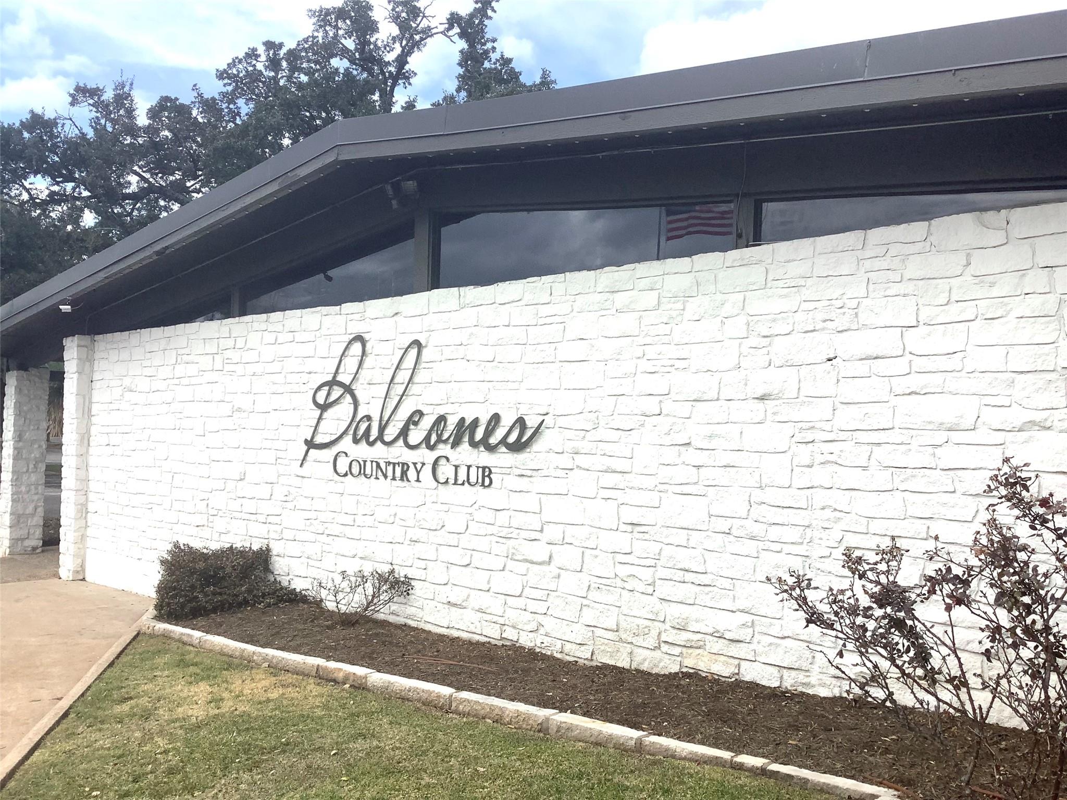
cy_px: 400
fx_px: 956
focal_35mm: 31
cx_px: 534
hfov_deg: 58.4
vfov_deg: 45.4
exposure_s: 1/916
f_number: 2.4
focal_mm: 3.3
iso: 25
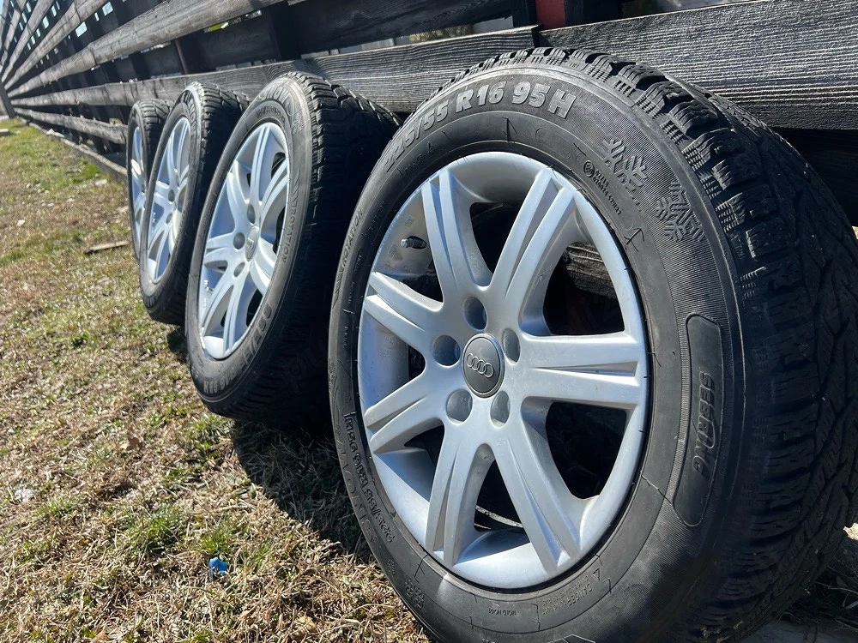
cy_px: 322
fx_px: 644
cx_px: 429
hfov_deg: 67.3
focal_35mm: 26
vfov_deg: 53.1
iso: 50
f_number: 1.5
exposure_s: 1/2632
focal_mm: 5.7
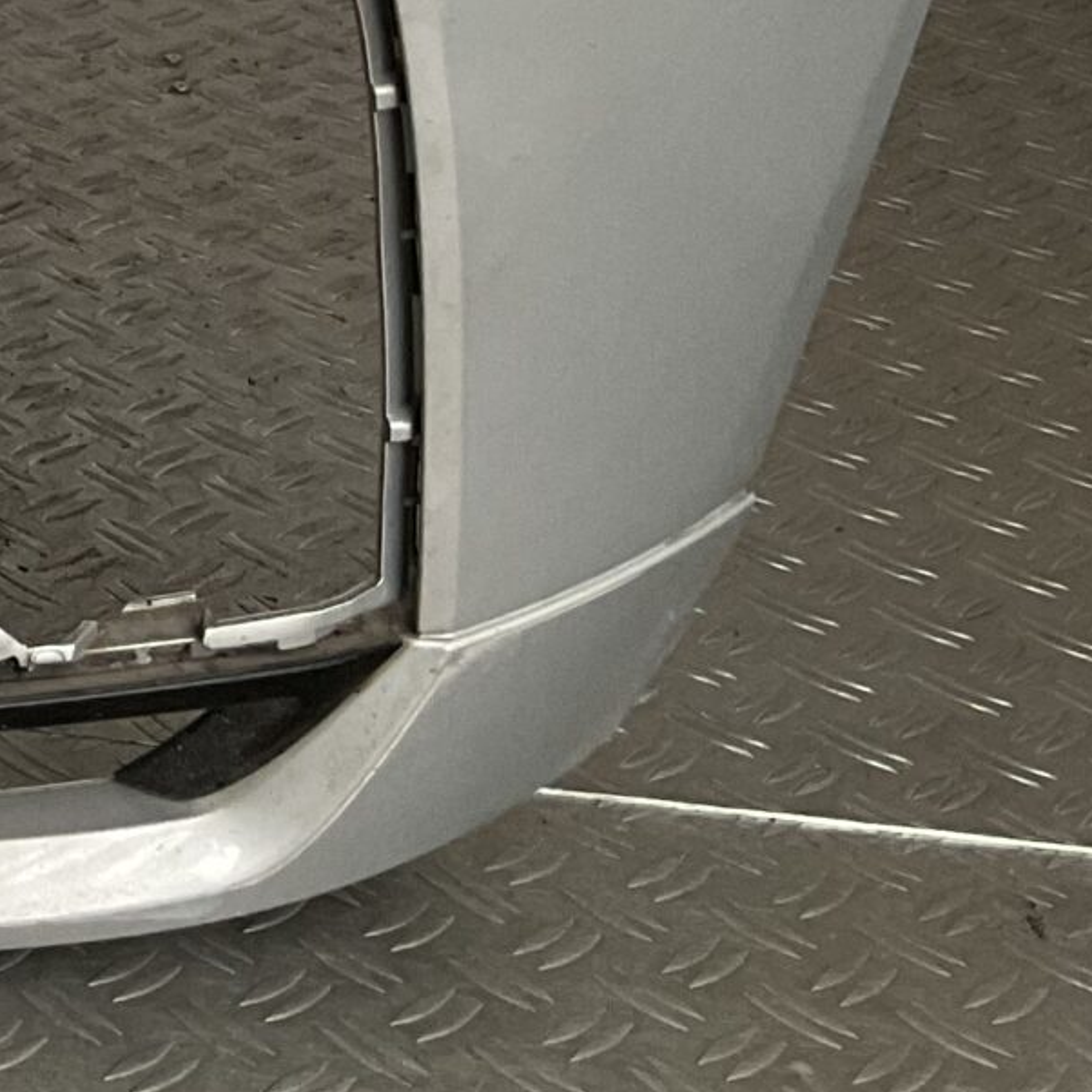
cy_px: -265
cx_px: -990
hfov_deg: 13.9
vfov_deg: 15.3
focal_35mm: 109
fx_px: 3890
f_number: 1.8
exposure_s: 1/50
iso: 80
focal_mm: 3
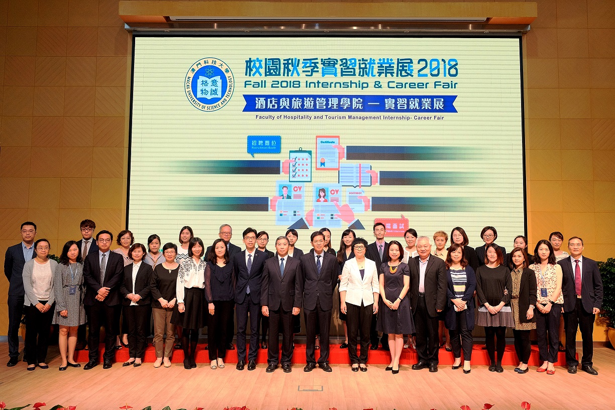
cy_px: 205
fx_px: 495
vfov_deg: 45.0
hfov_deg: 63.7
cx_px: 308
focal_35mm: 29
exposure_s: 1/125
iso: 1250
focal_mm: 19.6
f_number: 2.8
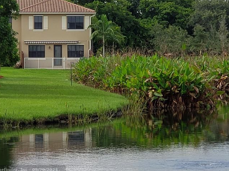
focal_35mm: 65
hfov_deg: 29.8
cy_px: 72
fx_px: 430
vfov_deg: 22.6
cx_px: 104
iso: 32
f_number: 2.4
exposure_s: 1/381
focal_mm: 6
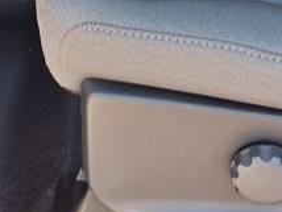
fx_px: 1052
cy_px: -191
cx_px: 61
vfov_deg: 10.7
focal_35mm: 129
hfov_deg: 15.2
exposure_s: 1/120
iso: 40
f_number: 1.9
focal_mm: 3.58
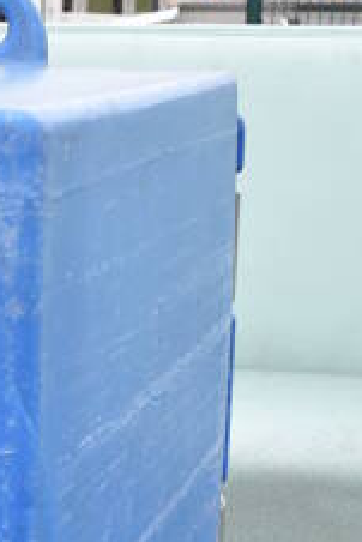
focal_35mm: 127
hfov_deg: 10.5
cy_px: 853
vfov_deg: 14.8
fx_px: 1913
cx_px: -127
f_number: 5.6
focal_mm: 21
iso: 200
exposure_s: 1/250
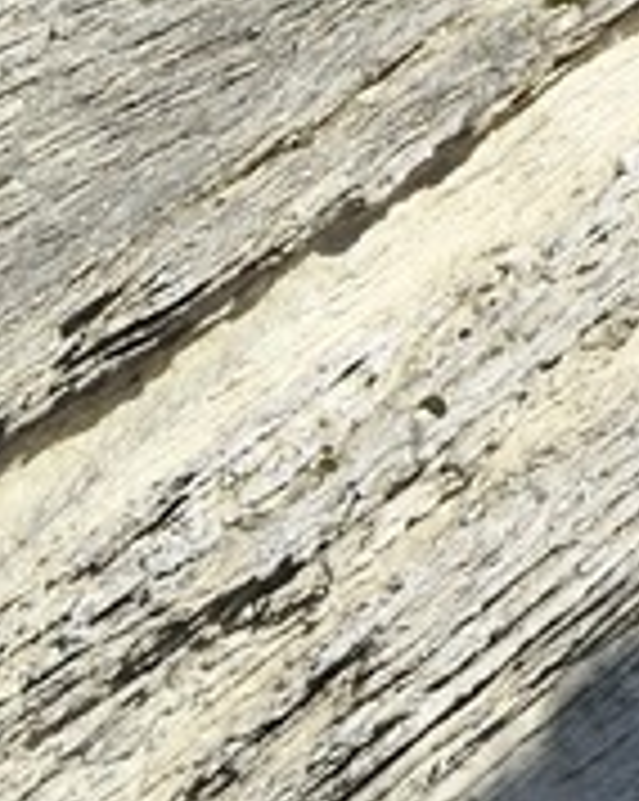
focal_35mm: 693
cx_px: -1681
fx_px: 16411
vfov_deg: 2.8
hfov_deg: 2.2
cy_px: -702
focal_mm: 82
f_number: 11
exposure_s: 1/500
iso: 200
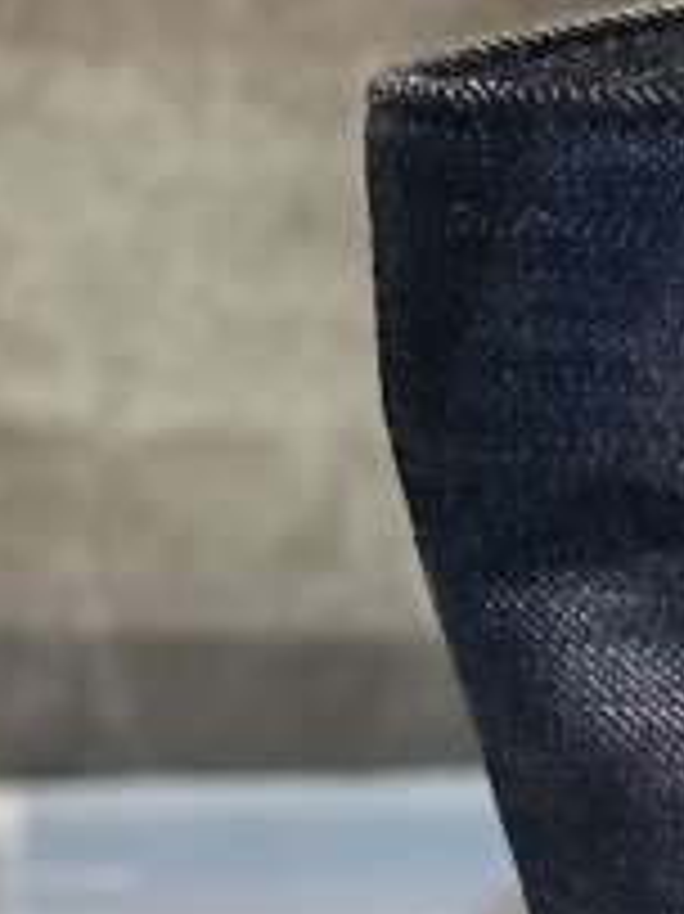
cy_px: 68
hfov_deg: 7.5
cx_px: 2192
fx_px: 4484
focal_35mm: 170
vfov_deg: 11.5
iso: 160
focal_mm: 6.86
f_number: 1.78
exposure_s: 1/50
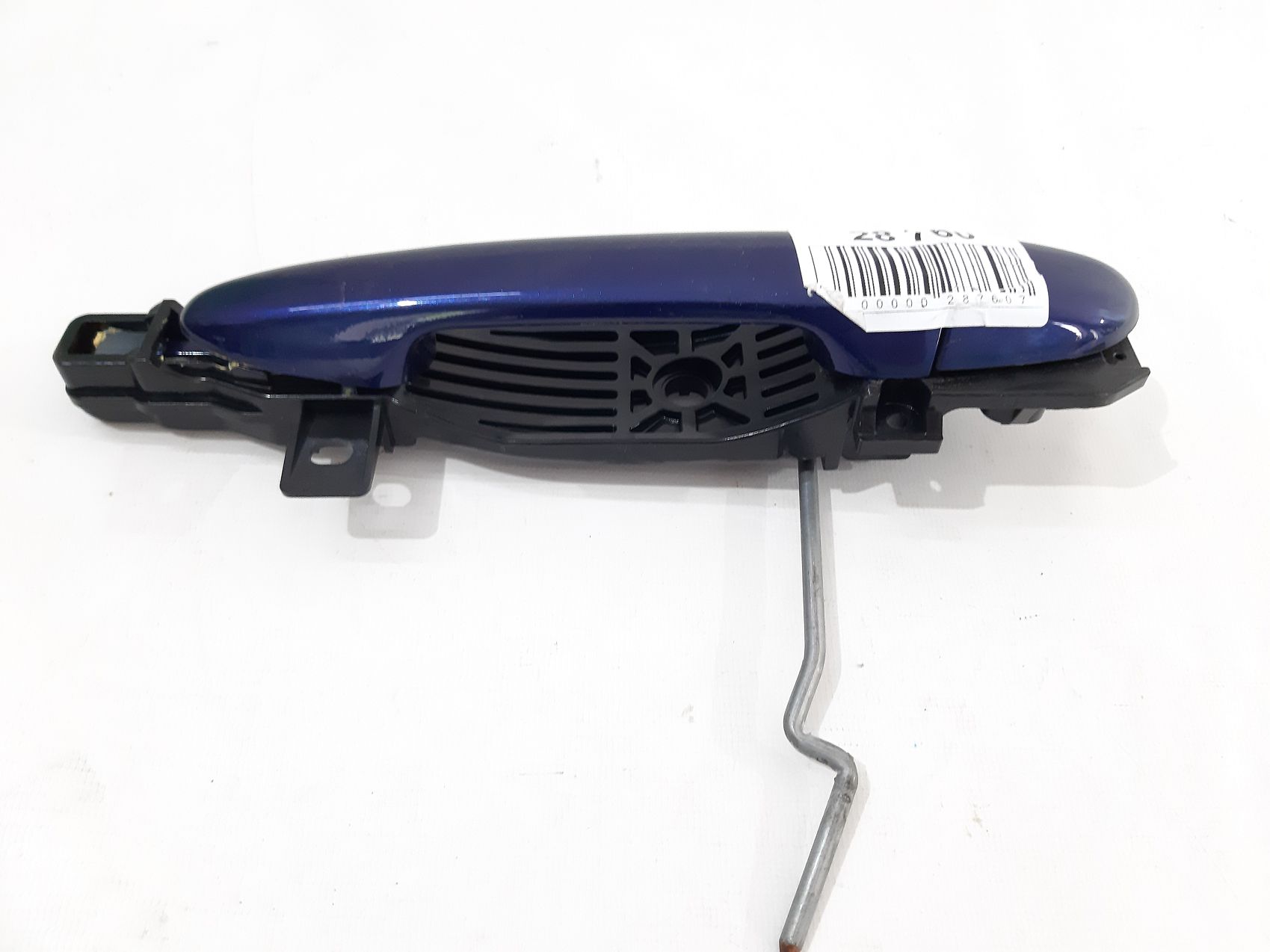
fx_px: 991
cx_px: 635
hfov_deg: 65.3
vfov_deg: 51.3
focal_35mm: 27
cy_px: 476
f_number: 1.7
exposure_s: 1/50
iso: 250
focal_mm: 3.93
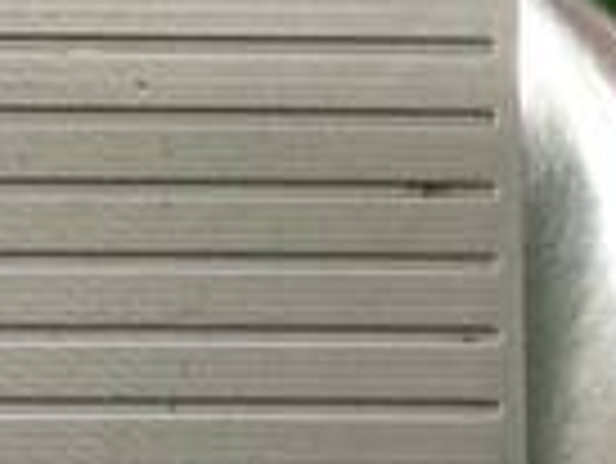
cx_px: -112
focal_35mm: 145
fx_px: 2583
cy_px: -9
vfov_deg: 10.2
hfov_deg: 13.3
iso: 80
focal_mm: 3.3
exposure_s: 1/30
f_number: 2.4
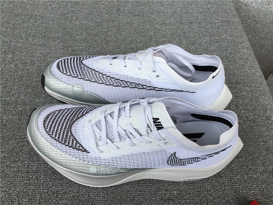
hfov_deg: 58.4
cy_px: 102
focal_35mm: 31
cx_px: 136
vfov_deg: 45.4
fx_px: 244
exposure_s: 1/252
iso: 25
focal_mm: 3.3
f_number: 2.4
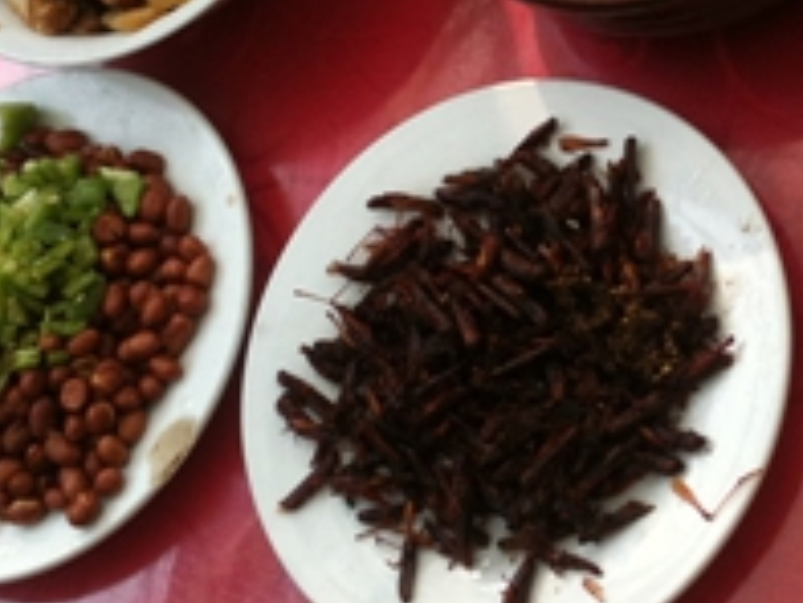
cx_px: 514
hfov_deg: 27.3
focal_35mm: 71
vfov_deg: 20.5
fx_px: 1648
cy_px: 126
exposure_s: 1/200
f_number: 2.8
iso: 64
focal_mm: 3.85
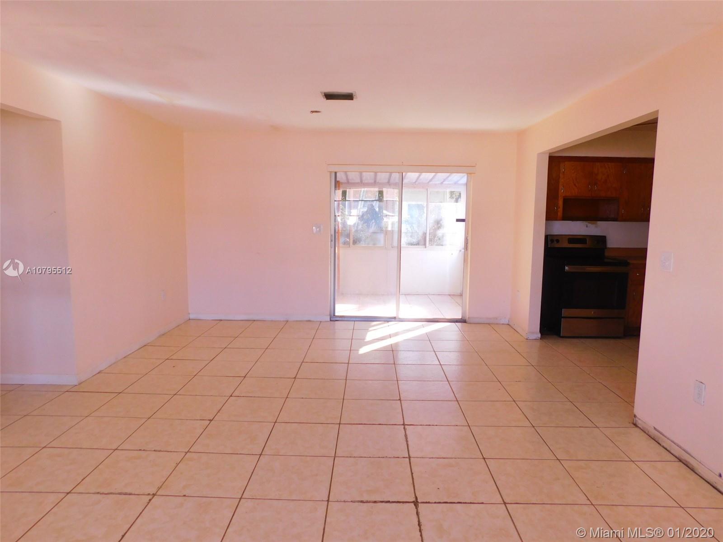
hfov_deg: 73.9
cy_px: 271
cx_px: 362
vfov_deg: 58.9
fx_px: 480
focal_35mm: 23
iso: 125
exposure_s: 1/40
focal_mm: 4
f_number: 3
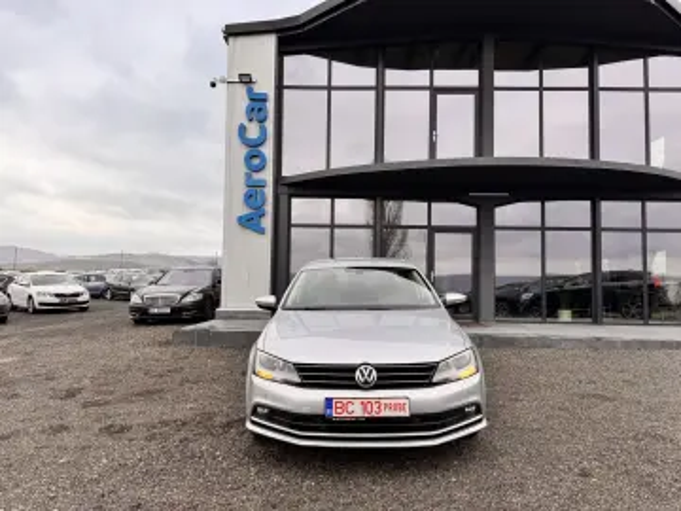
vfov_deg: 56.8
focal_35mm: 24
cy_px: 256
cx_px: 340
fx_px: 472
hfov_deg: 71.6
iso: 80
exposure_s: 1/995
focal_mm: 6.76
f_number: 1.78
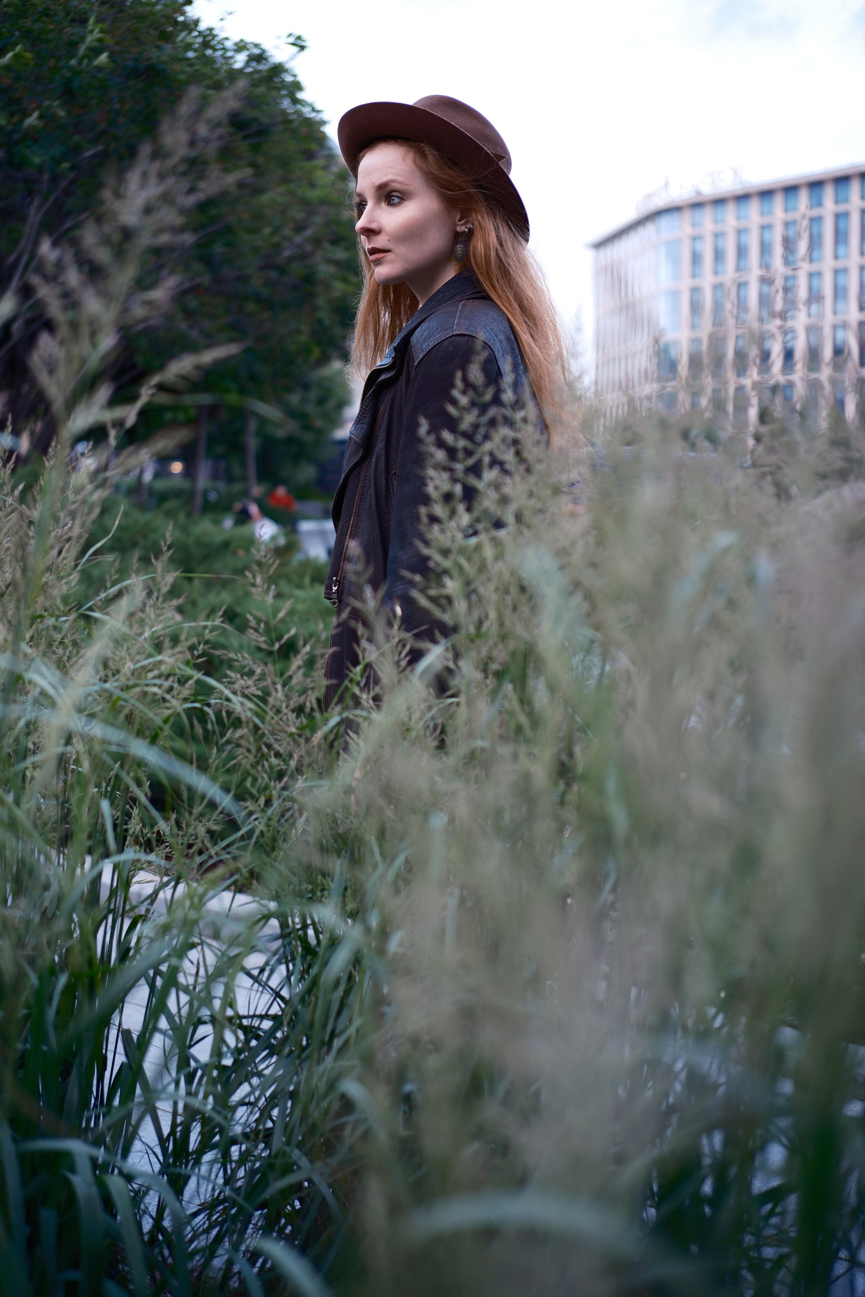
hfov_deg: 25.5
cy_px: 648
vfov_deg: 37.5
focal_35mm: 53
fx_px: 1910
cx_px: 432
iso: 125
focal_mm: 35
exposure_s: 1/160
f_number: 1.8
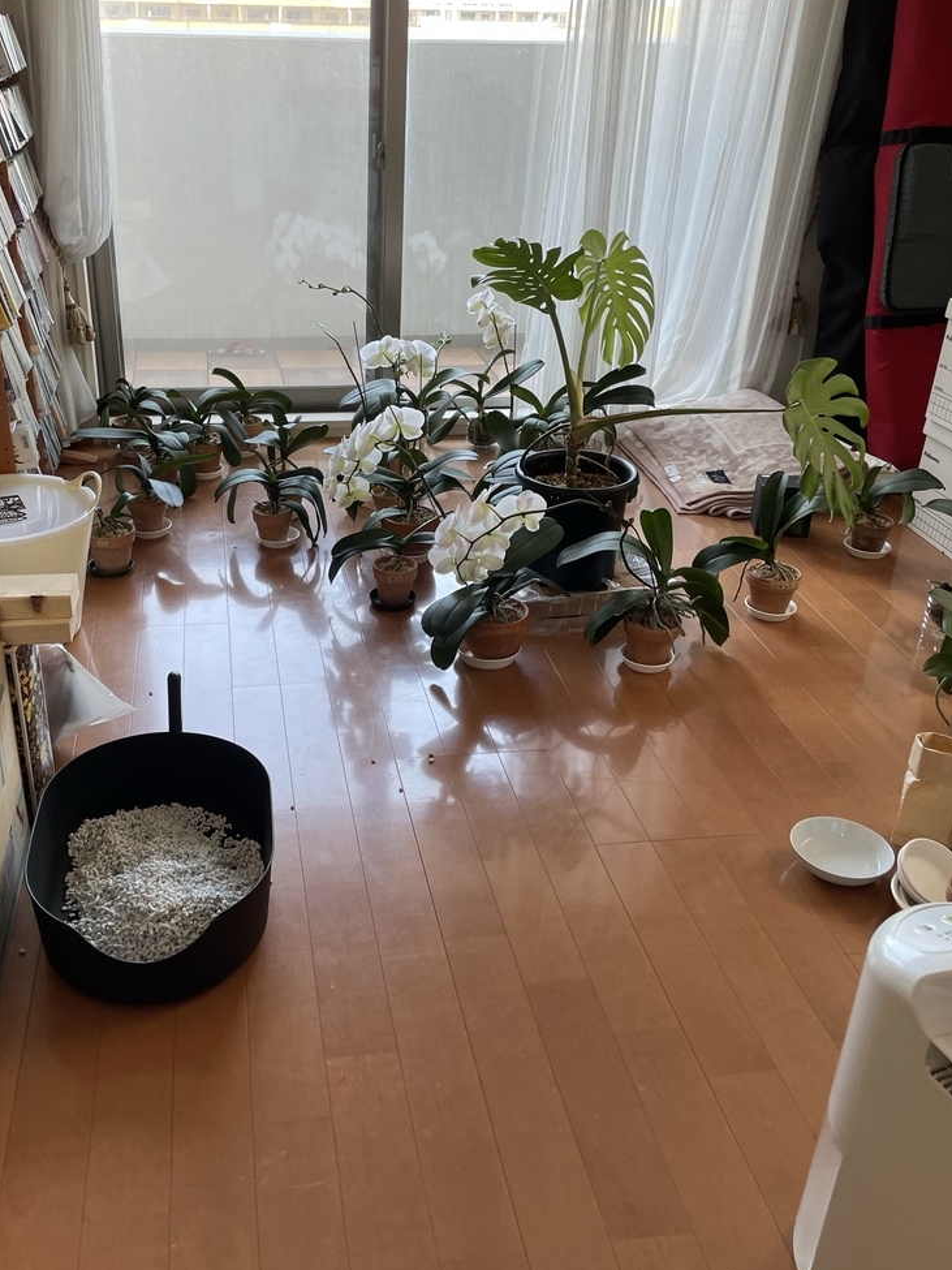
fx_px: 1174
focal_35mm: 32
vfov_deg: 56.8
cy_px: 611
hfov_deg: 44.0
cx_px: 396
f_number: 1.6
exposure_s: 1/100
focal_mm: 4.2
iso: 64
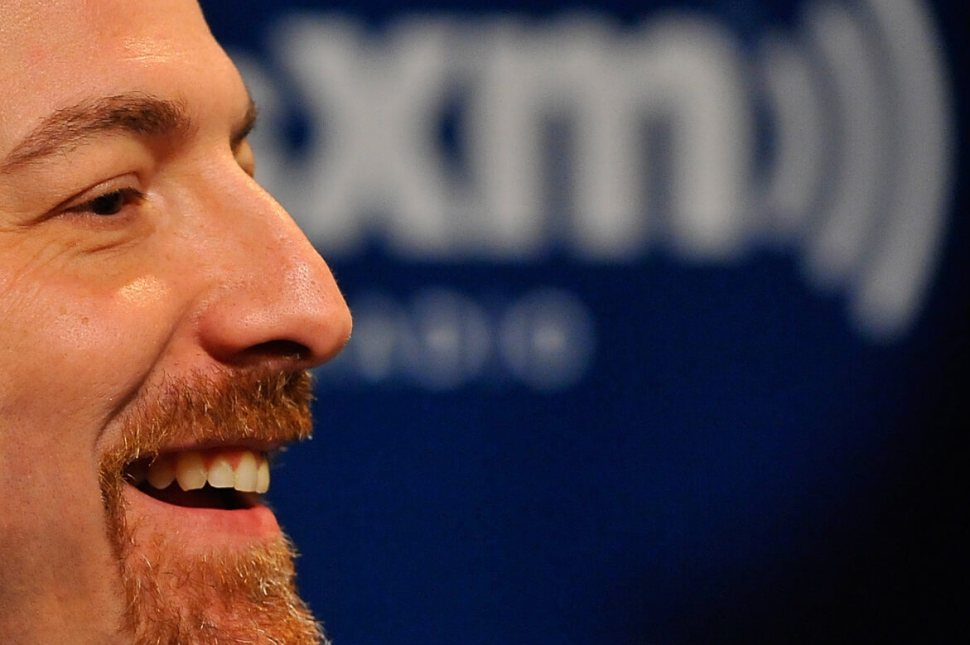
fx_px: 17663
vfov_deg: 2.1
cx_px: 53
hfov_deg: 3.1
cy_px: 402
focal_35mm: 656
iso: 3200
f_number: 5
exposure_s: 1/200
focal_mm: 300
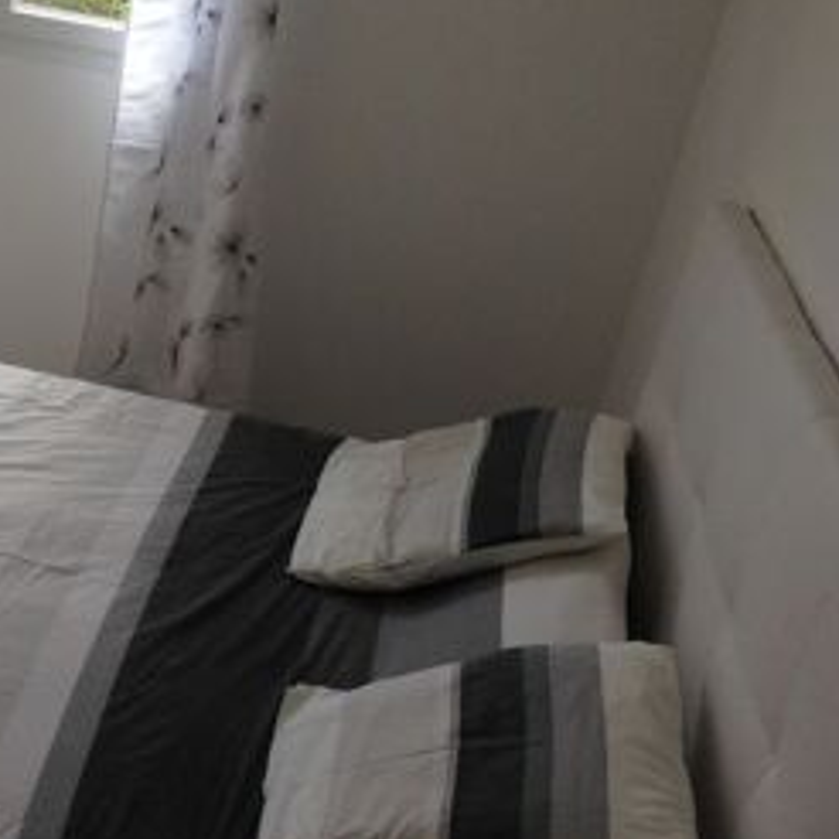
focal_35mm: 57
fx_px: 1563
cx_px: 78
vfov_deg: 29.9
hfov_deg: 28.8
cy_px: 300
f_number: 2.4
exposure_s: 1/227
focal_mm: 4.12
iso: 50
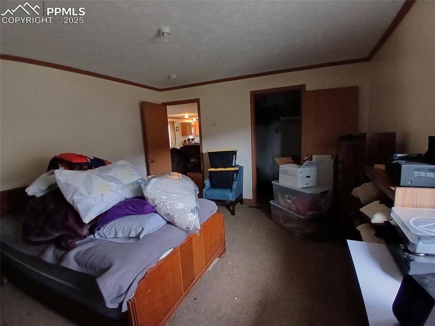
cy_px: 163
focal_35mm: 17
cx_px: 218
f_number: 2.2
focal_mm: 1.4
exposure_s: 1/30
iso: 500
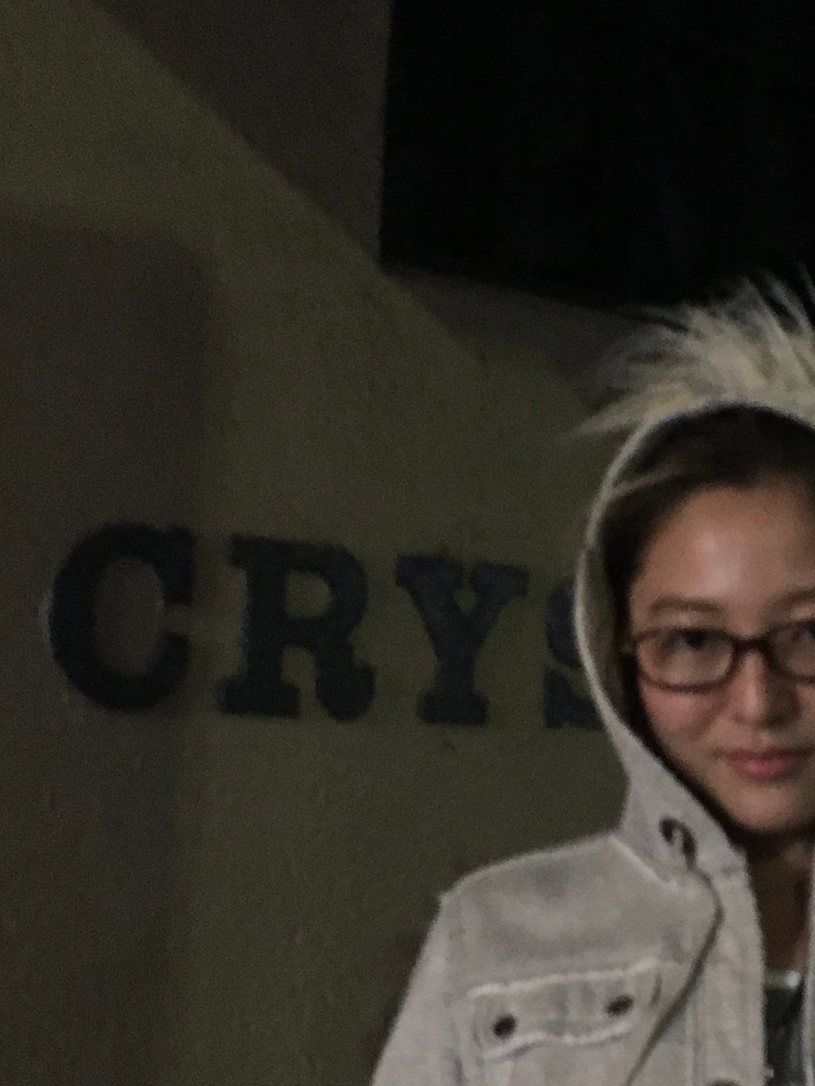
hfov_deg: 19.6
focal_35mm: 73
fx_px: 2292
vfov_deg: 26.4
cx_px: 816
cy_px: 768
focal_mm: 4.15
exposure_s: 1/20
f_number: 2.2
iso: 200
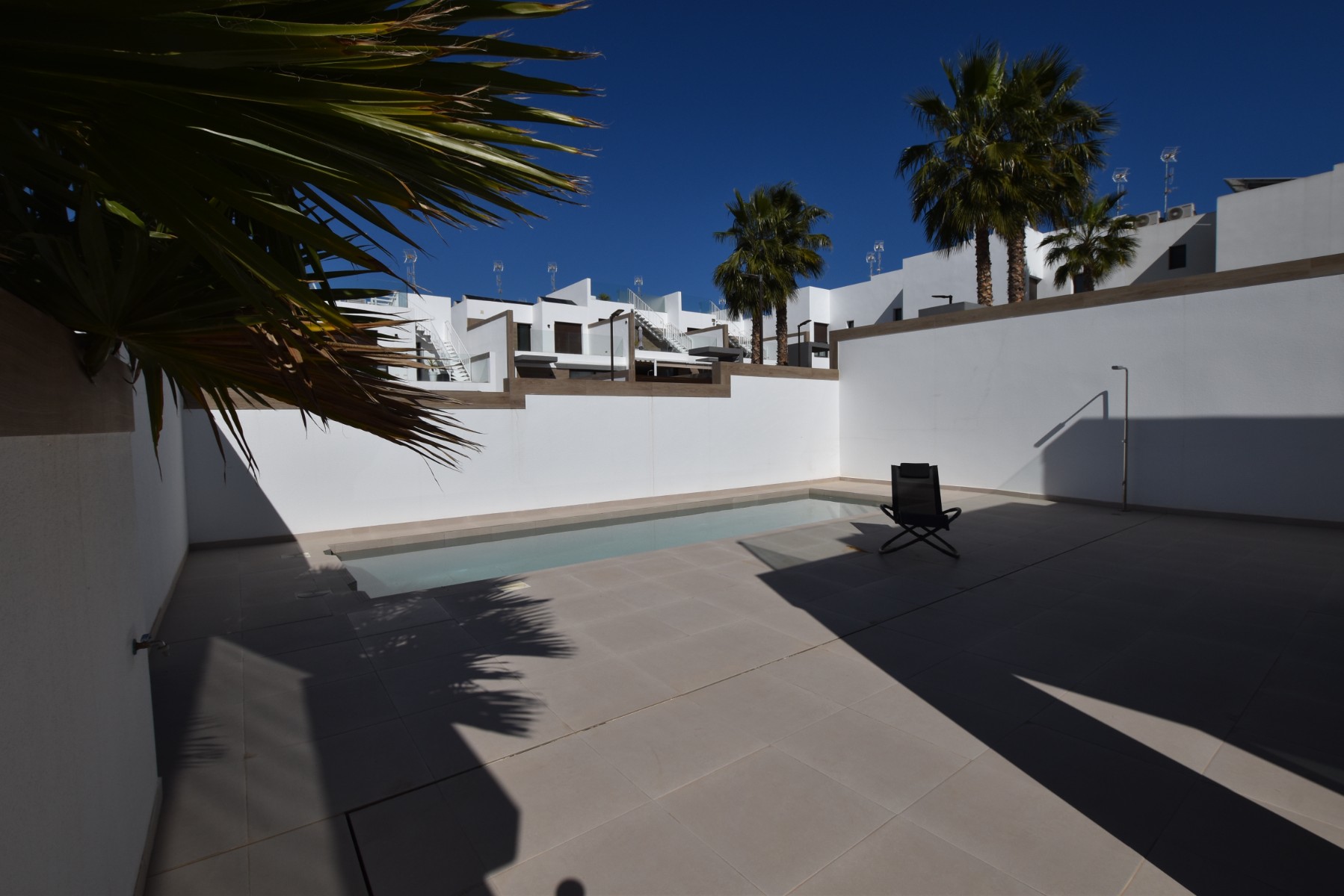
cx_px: 672
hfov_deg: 100.4
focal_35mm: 15
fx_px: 560
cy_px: 448
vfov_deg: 77.4
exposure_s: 1/1600
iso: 200
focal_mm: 10
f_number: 10
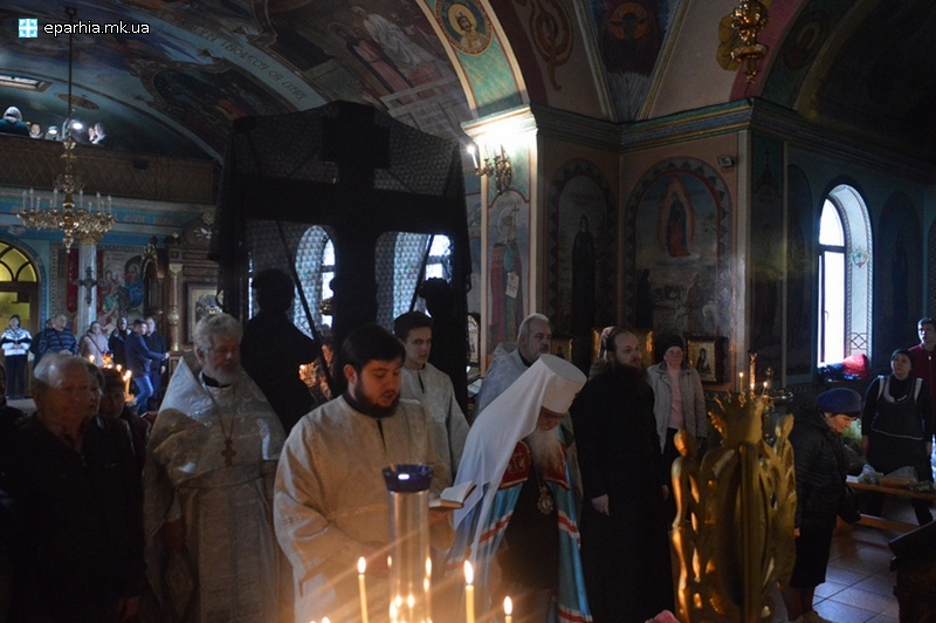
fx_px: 701
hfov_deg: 67.4
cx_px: 468
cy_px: 312
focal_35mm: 27
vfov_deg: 47.9
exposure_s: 1/80
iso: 3200
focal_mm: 18
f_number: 3.5
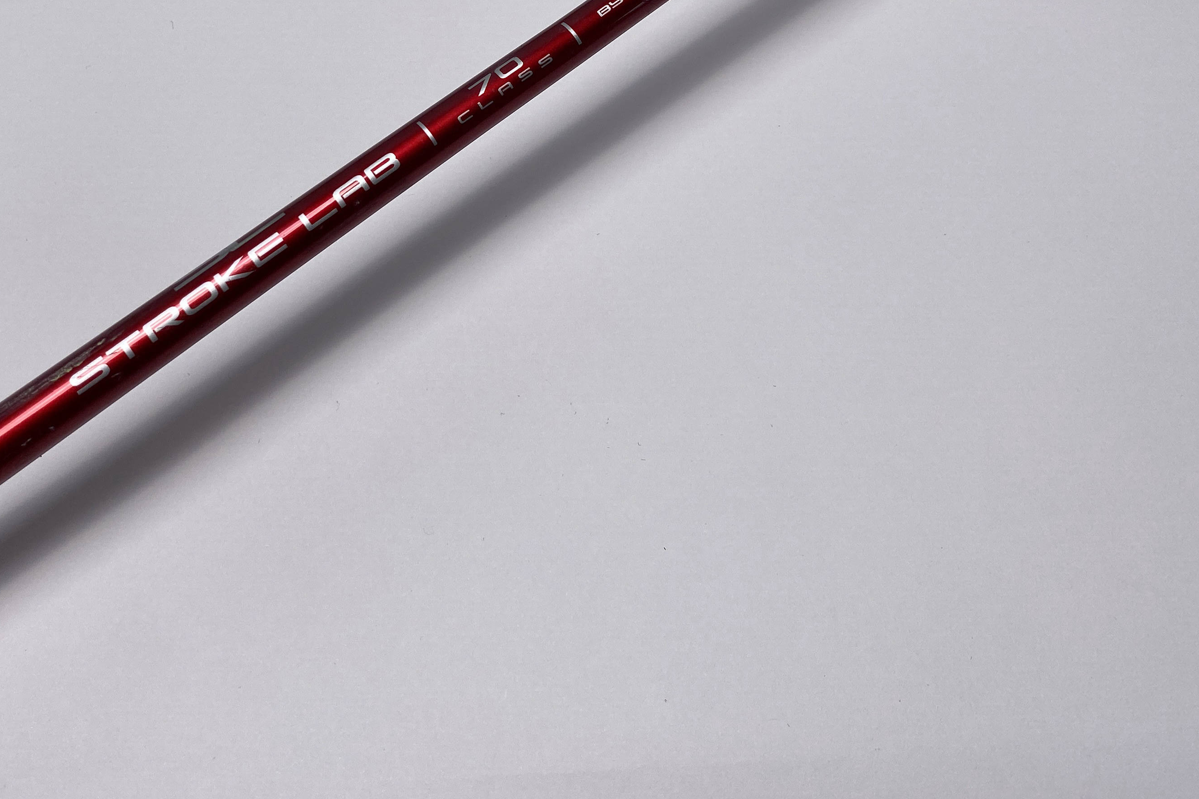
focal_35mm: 41
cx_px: 459
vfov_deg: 31.6
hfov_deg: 47.0
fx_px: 1365
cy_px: 139
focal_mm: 4.25
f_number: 1.8
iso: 32
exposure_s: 1/1316
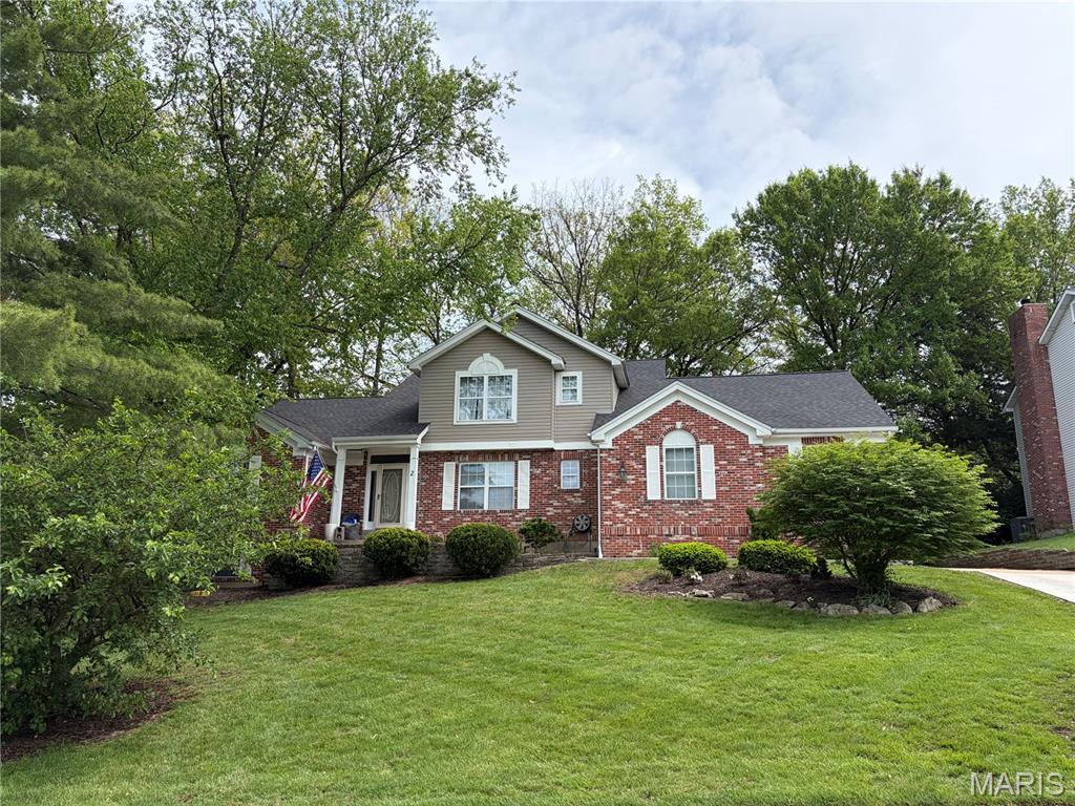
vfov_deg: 53.1
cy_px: 403
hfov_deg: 67.3
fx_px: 807
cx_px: 538
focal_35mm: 26
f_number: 1.6
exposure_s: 1/2639
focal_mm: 5.96
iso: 64
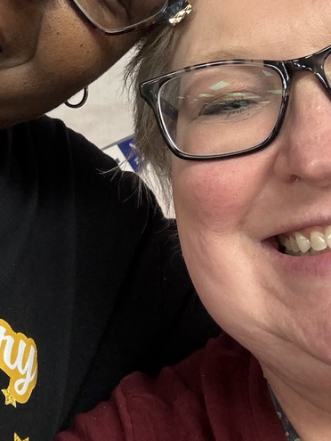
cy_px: -8
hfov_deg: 23.5
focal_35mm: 62
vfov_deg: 29.0
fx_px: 789
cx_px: 101
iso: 200
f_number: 1.9
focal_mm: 2.69
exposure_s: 1/60
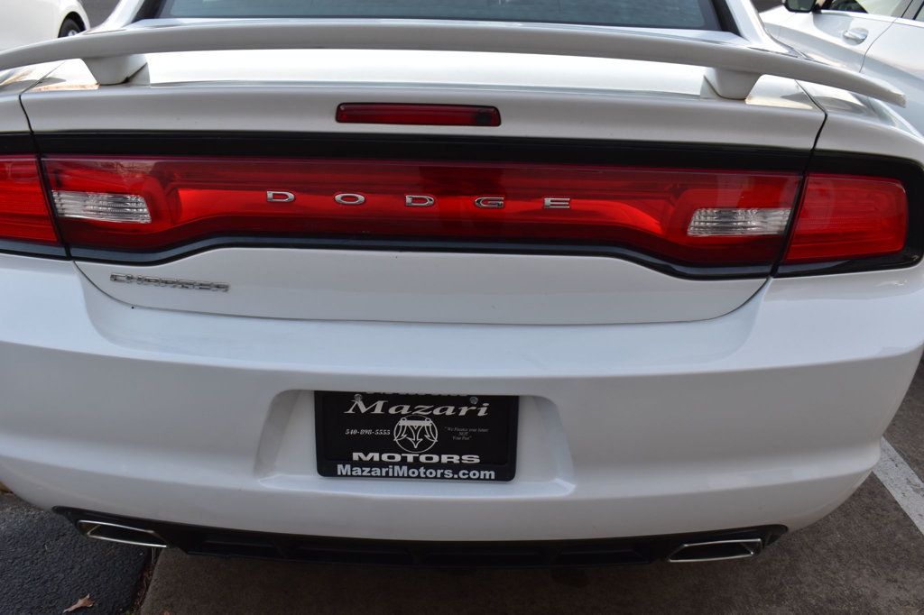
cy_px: 308
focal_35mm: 34
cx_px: 462
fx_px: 885
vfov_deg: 38.3
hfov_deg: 55.1
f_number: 7.1
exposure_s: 1/40
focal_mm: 23
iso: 400
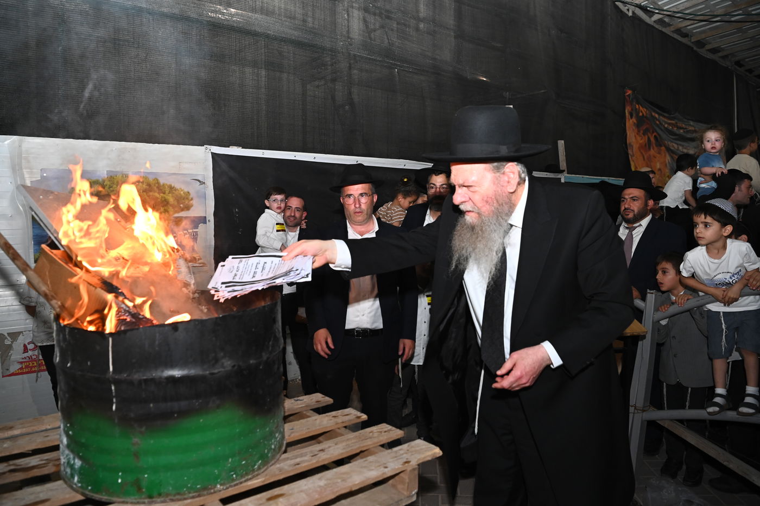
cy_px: 253
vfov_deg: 53.1
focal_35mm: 24
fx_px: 506
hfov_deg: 73.8
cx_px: 380
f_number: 5
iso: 2000
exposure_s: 1/200
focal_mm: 24
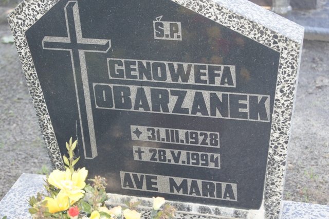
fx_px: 685
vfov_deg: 18.2
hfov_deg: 27.0
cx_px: 164
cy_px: 110
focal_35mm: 75
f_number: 5.6
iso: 640
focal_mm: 50
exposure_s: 1/125
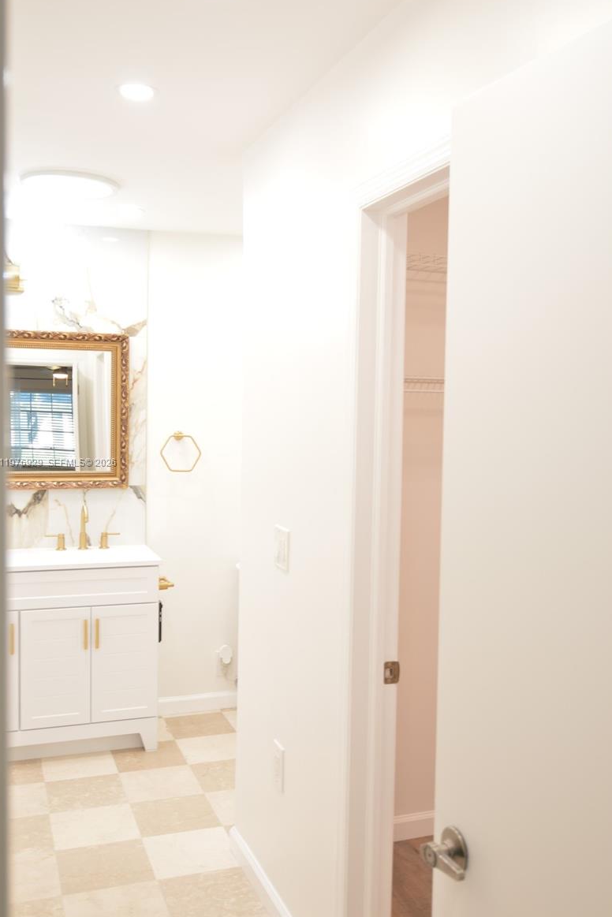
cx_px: 304
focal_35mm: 34
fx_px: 866
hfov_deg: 38.9
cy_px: 463
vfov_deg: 55.8
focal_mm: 22
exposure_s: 1/13
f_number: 4
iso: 100
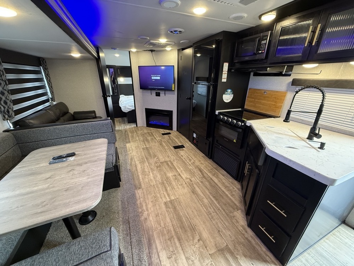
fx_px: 143
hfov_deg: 102.1
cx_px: 177
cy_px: 133
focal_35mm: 14
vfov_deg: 85.7
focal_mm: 2.22
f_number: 2.2
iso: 400
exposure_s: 1/60
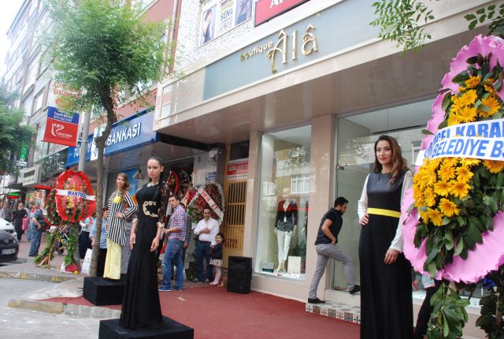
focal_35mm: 27
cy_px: 170
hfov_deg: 67.3
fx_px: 379
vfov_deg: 48.2
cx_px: 252
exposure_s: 1/250
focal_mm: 18
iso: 1000
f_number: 8
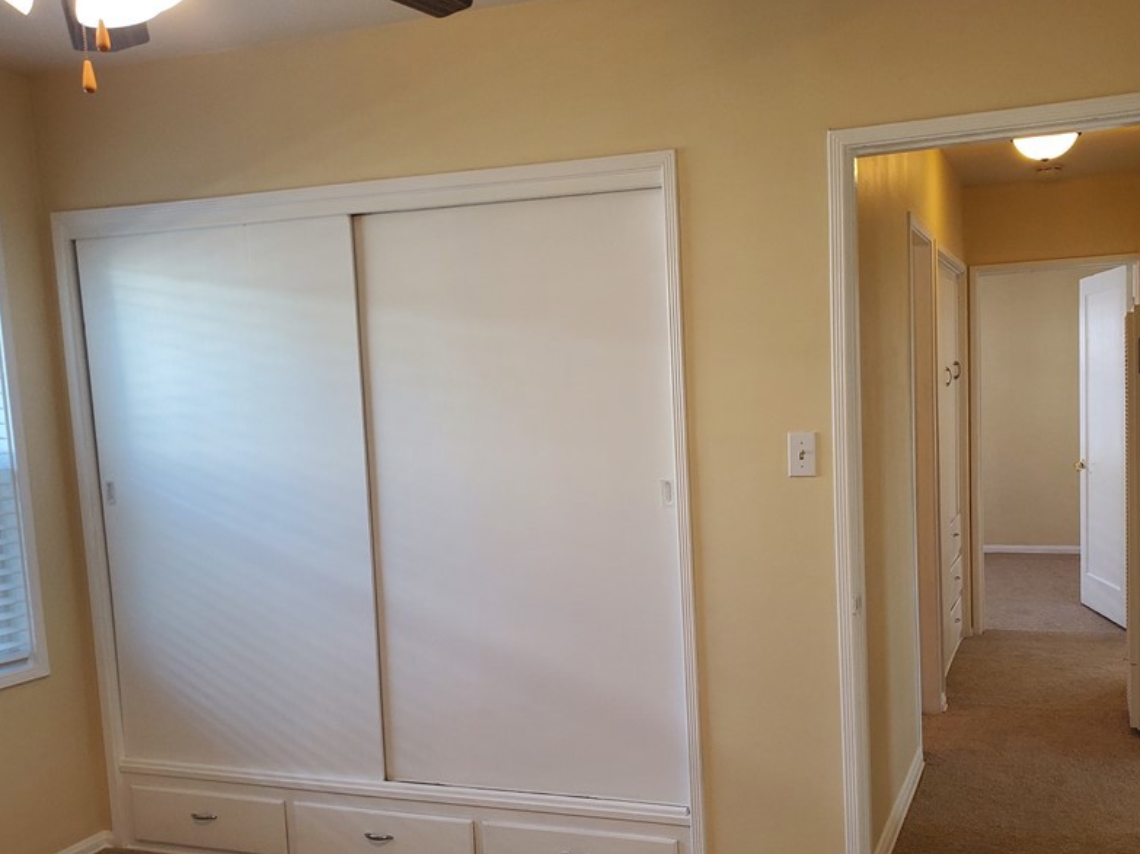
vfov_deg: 41.7
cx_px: 665
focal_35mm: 34
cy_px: 483
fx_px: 1120
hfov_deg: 53.7
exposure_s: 1/120
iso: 160
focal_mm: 4.3
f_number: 2.4
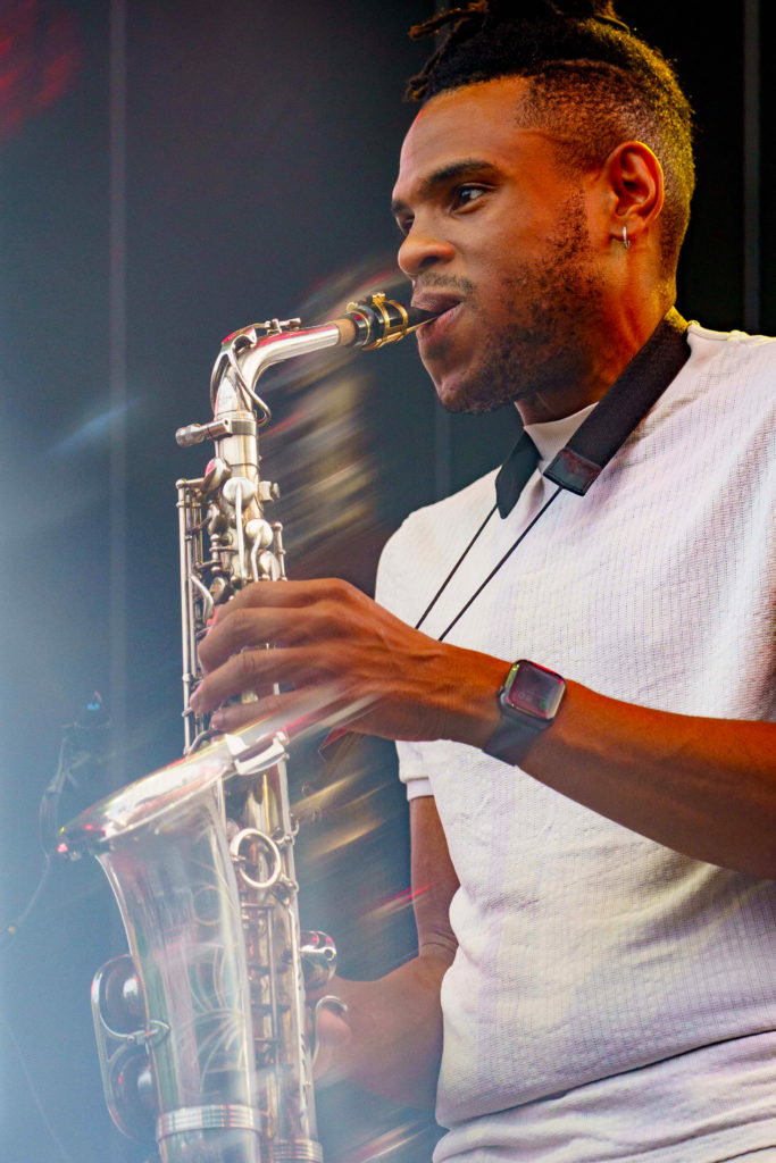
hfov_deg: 6.8
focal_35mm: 202
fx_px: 6529
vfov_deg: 10.2
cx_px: 388
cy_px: 582
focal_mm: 135
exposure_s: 1/1250
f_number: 3.5
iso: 400
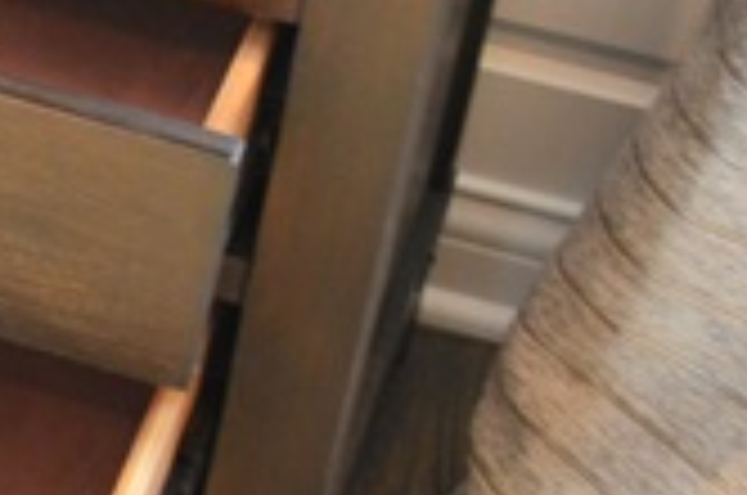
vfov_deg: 8.4
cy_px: 108
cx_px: -554
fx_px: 3376
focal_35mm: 163
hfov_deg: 11.8
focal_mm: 30
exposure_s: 1/30
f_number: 4.5
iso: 3200
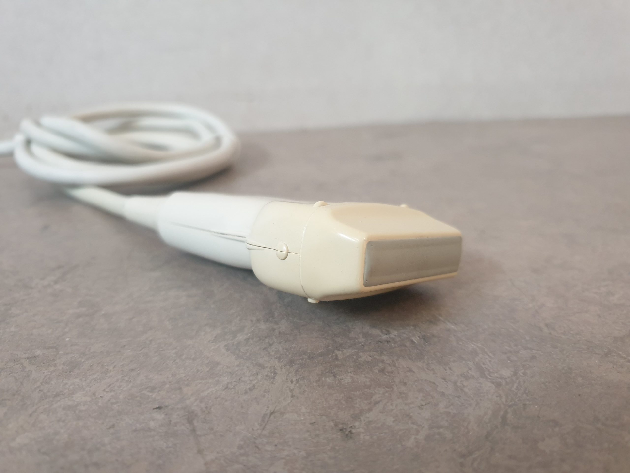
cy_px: 236
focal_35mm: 26
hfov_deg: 67.3
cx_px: 315
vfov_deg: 53.1
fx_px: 473
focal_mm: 4.3
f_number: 1.5
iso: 200
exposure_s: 1/50
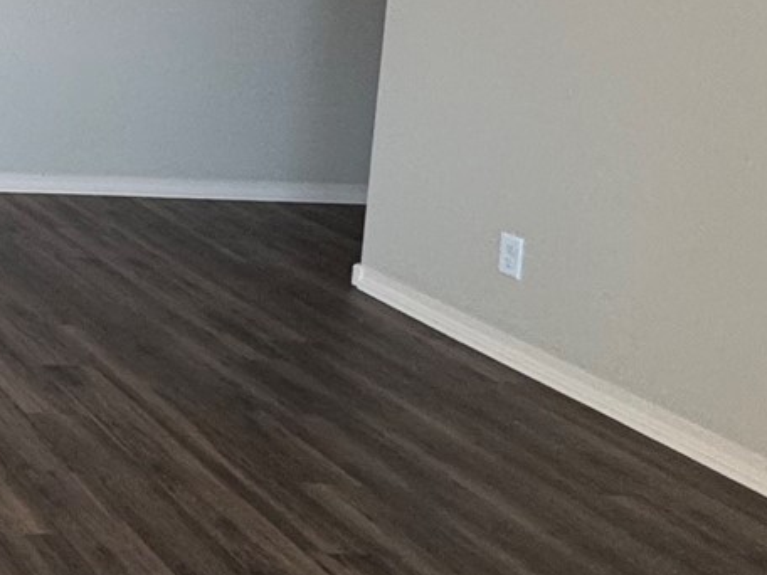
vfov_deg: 23.3
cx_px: -565
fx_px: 1307
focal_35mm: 59
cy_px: -59
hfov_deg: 22.2
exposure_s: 1/60
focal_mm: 2.22
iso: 200
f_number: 2.2
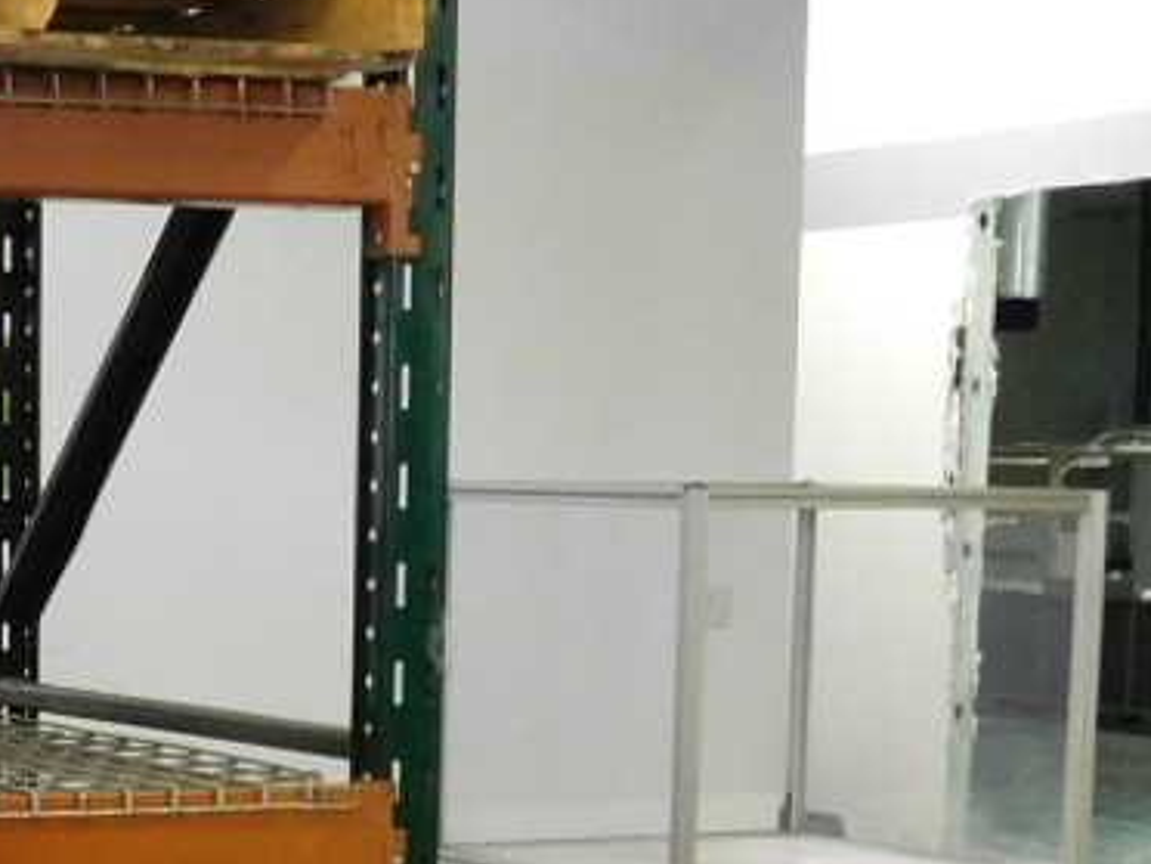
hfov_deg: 19.0
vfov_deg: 14.6
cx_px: -133
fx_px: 3292
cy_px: 917
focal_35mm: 99
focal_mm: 4
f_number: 3
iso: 400
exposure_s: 1/25
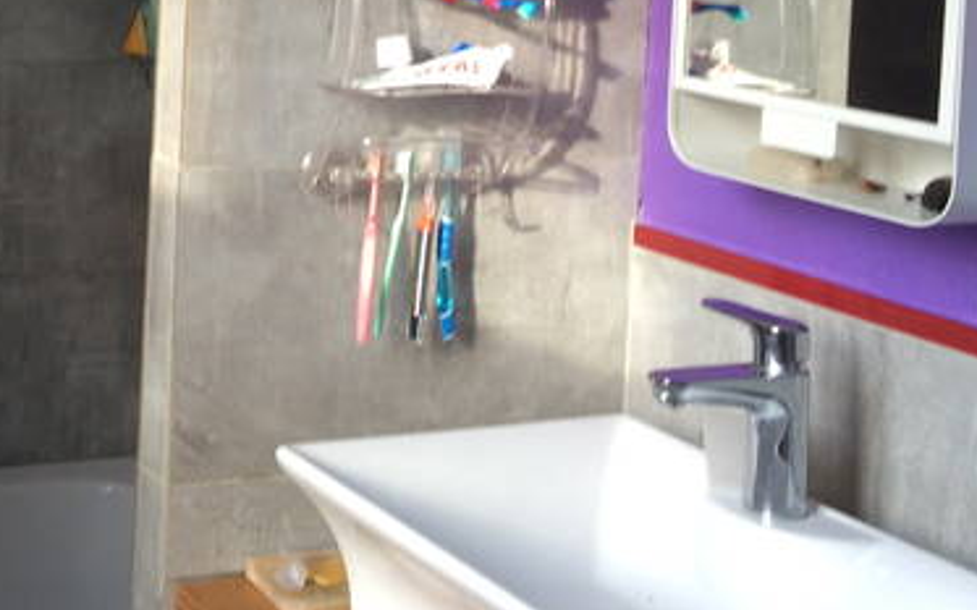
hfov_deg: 29.9
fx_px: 1730
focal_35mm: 65
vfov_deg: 19.0
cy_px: -99
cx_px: 52
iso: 40
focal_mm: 4.15
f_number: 2.2
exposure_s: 1/50
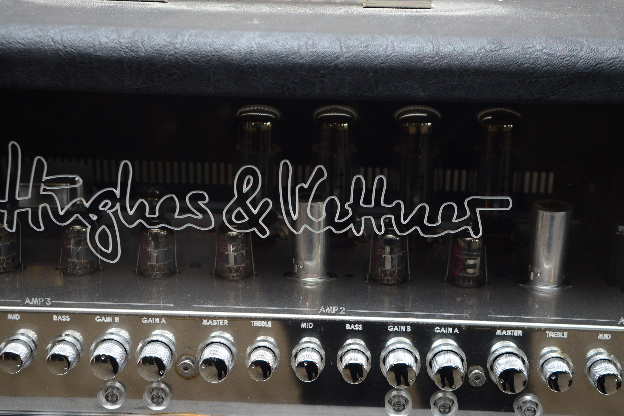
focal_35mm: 64
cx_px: 321
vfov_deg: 21.3
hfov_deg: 31.4
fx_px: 1110
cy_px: 214
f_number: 8
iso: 2500
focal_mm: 62
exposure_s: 1/160
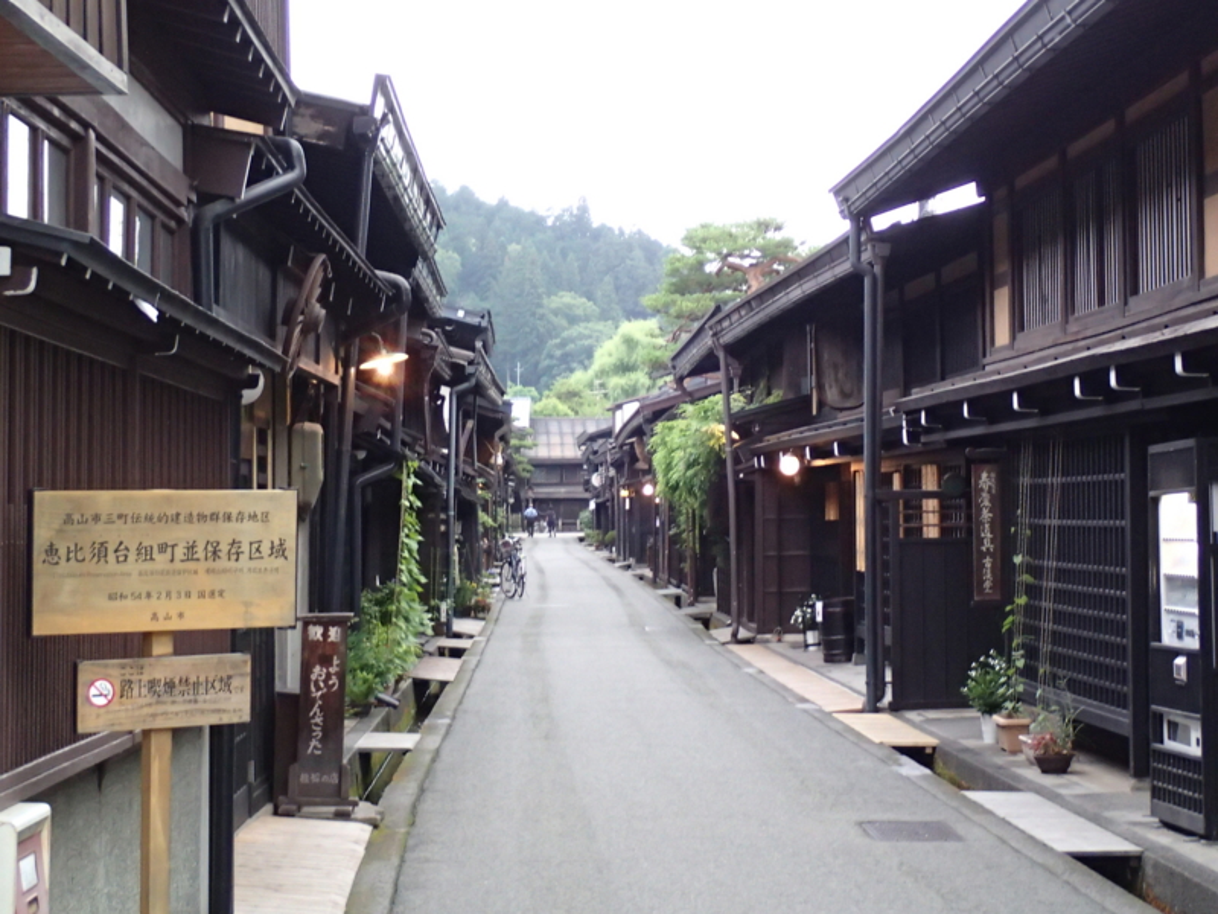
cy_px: 457
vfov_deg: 21.0
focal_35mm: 70
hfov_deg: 27.8
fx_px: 2463
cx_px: 609
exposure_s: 1/60
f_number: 4
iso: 800
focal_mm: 12.6
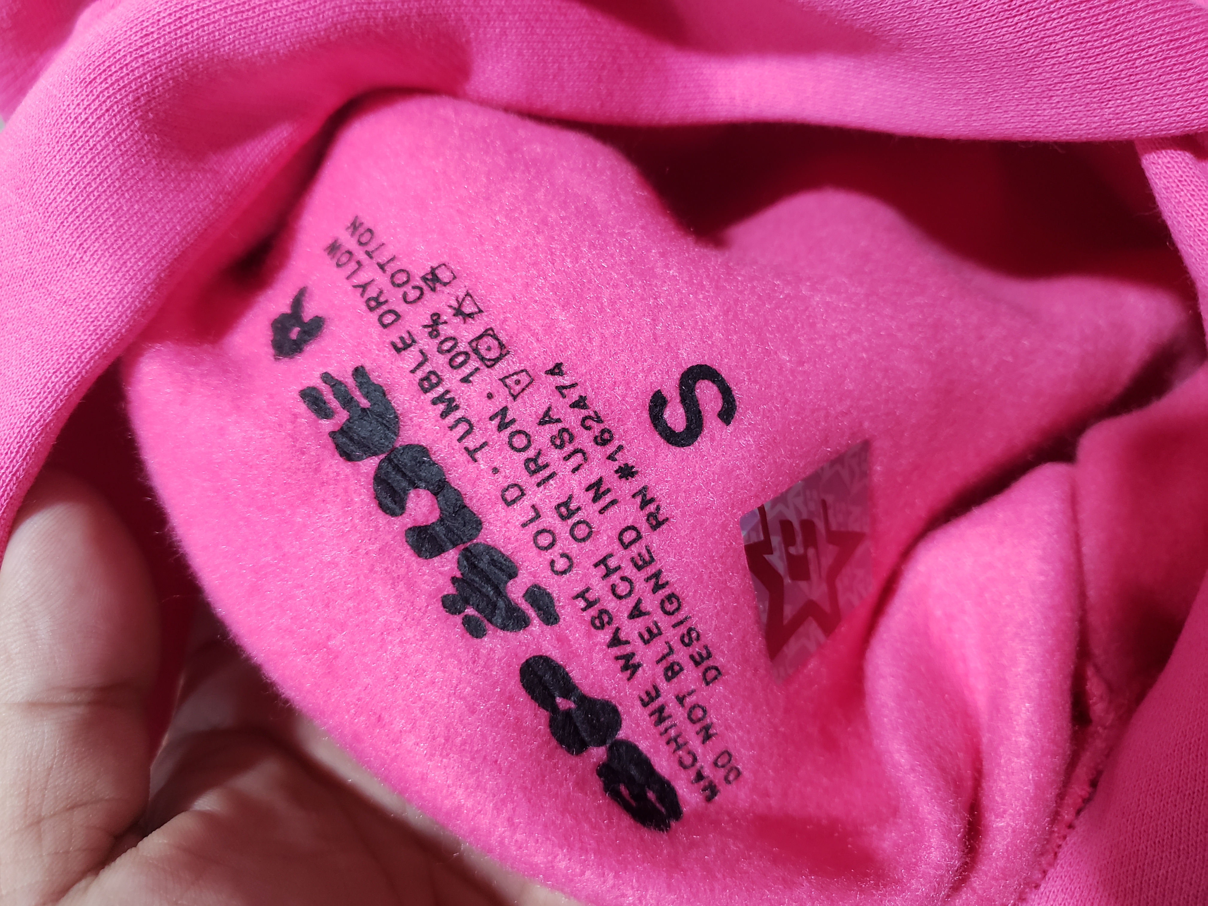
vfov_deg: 53.1
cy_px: 453
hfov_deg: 67.3
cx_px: 604
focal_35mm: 26
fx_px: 907
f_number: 1.5
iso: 125
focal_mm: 4.3
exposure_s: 1/100
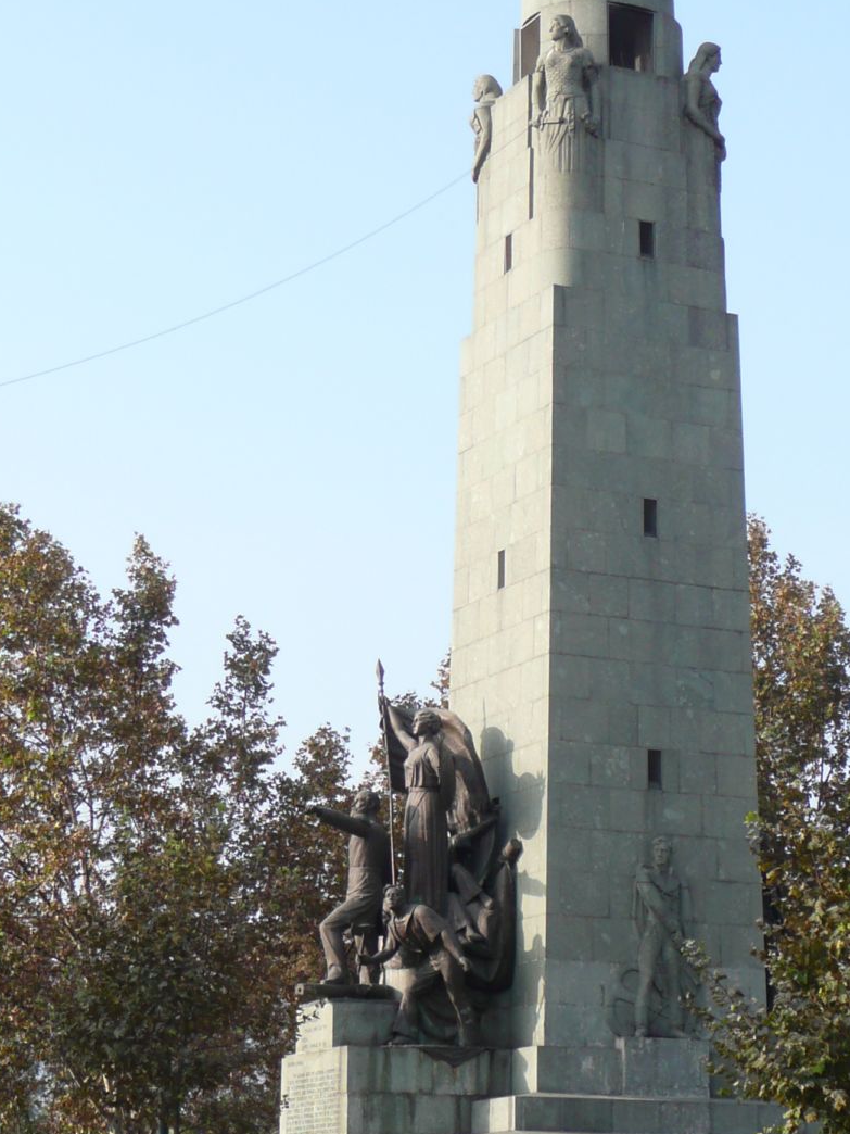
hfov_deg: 14.3
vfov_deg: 19.1
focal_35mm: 103
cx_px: 593
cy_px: 620
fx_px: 3372
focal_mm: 9.5
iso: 100
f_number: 4.4
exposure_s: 1/200
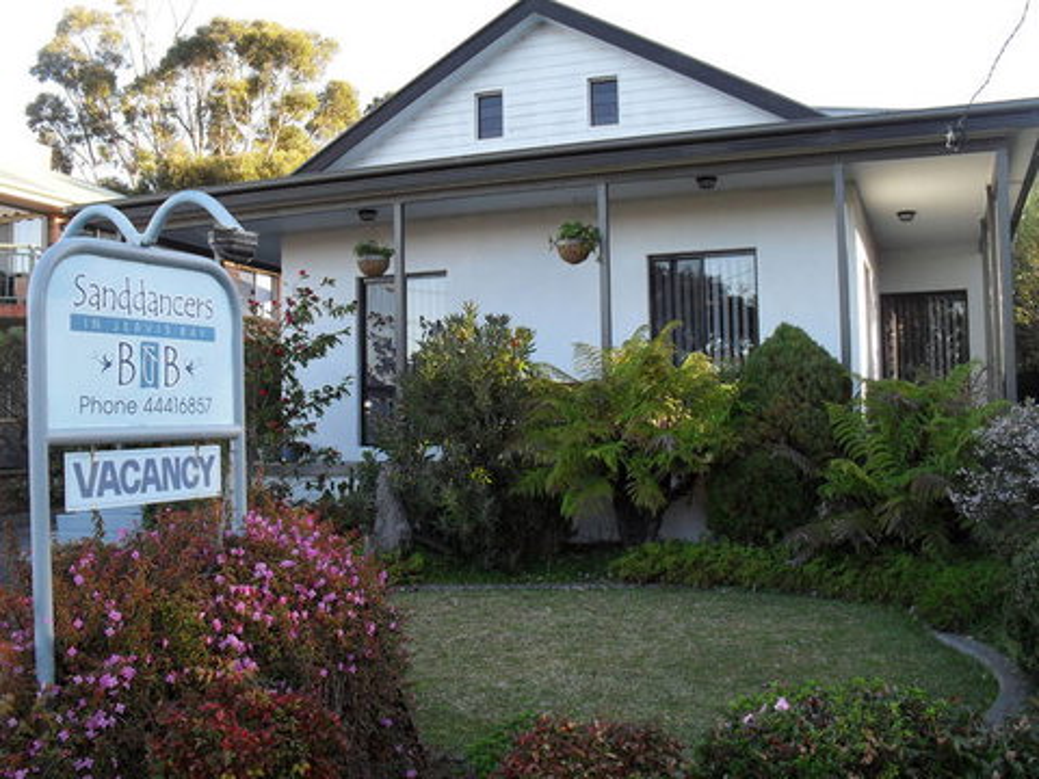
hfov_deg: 52.6
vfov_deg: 40.7
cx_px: 520
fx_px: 1051
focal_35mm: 35
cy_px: 390
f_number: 3.2
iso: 100
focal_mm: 6.3
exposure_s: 1/125
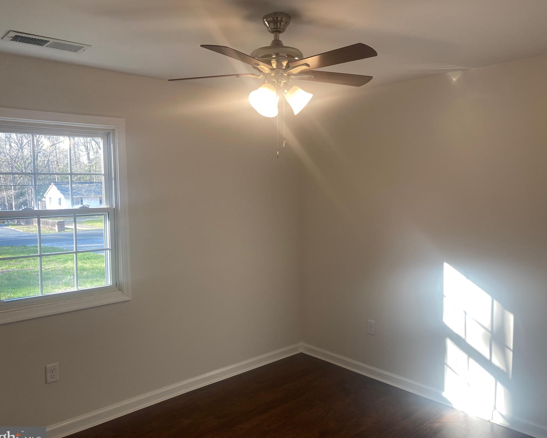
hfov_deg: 62.2
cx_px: 274
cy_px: 224
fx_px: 453
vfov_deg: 51.5
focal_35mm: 28
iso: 50
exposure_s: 1/120
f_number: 1.8
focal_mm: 4.25
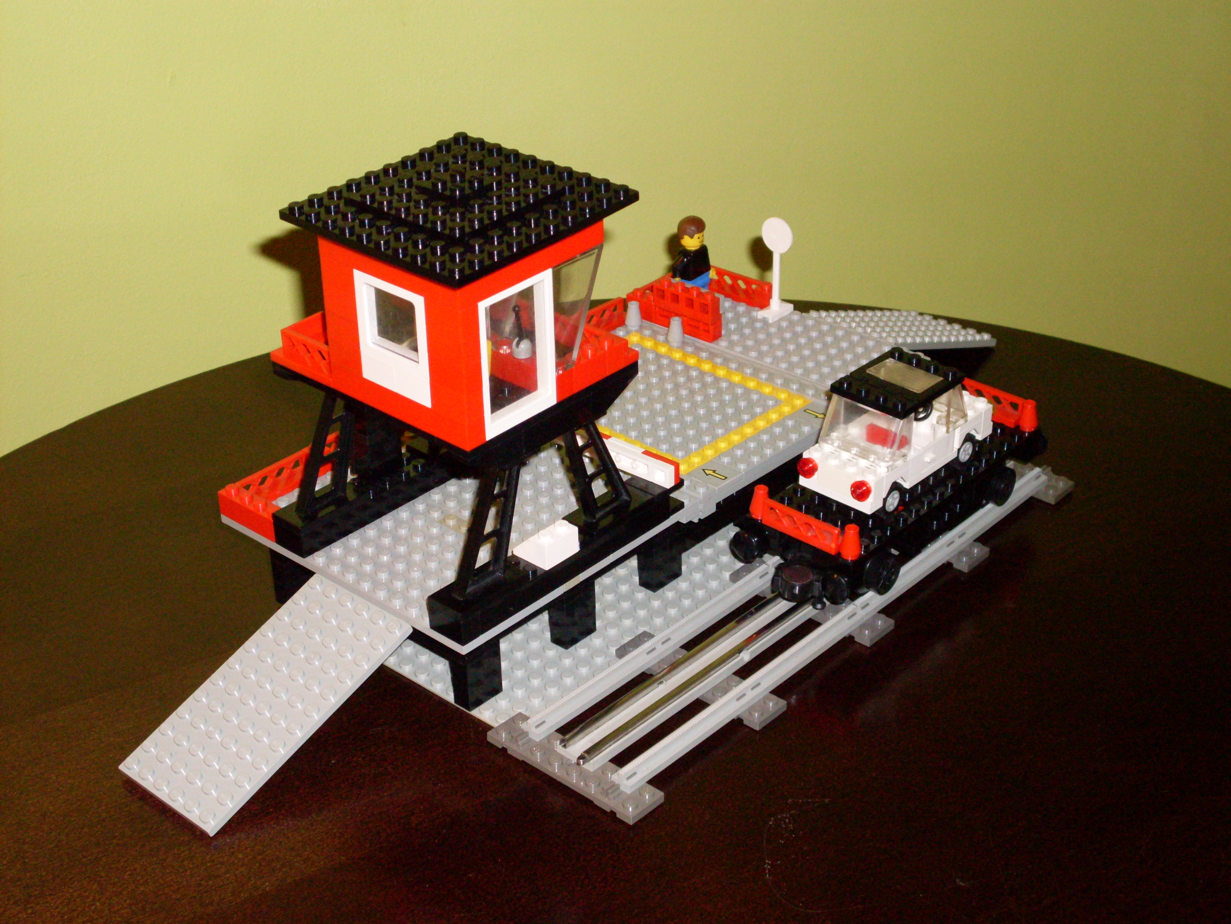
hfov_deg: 32.2
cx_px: 616
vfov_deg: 24.4
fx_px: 2134
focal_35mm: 60
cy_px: 462
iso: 200
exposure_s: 1/45
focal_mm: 9.9
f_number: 3.4
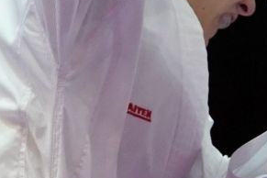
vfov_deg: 1.4
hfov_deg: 2.2
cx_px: 172
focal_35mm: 954
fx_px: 7075
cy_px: 89
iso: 2500
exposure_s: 1/1000
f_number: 2.8
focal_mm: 103
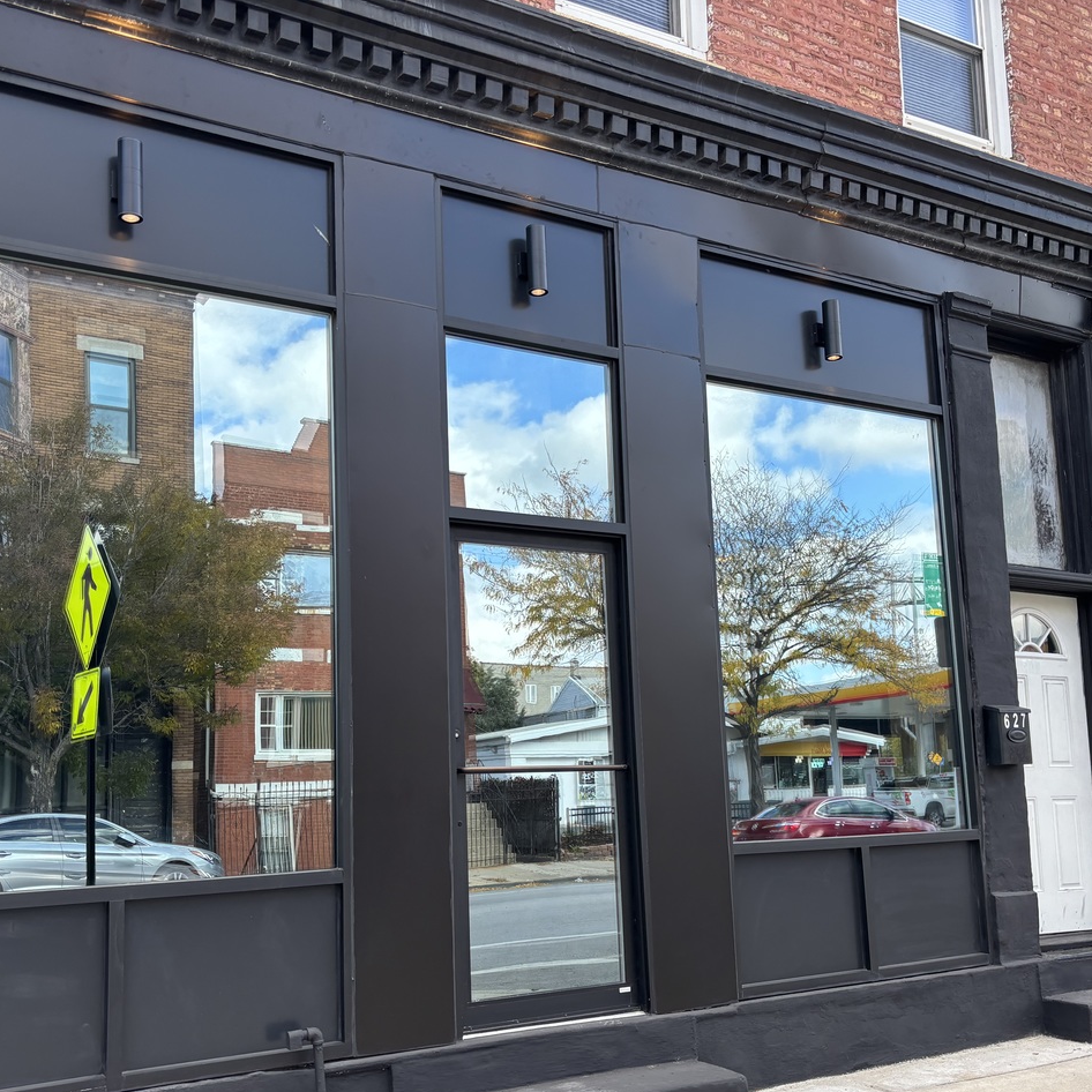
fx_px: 1249
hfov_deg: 47.2
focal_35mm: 35
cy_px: 622
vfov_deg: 47.1
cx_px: 533
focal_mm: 5.96
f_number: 1.6
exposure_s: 1/502
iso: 50
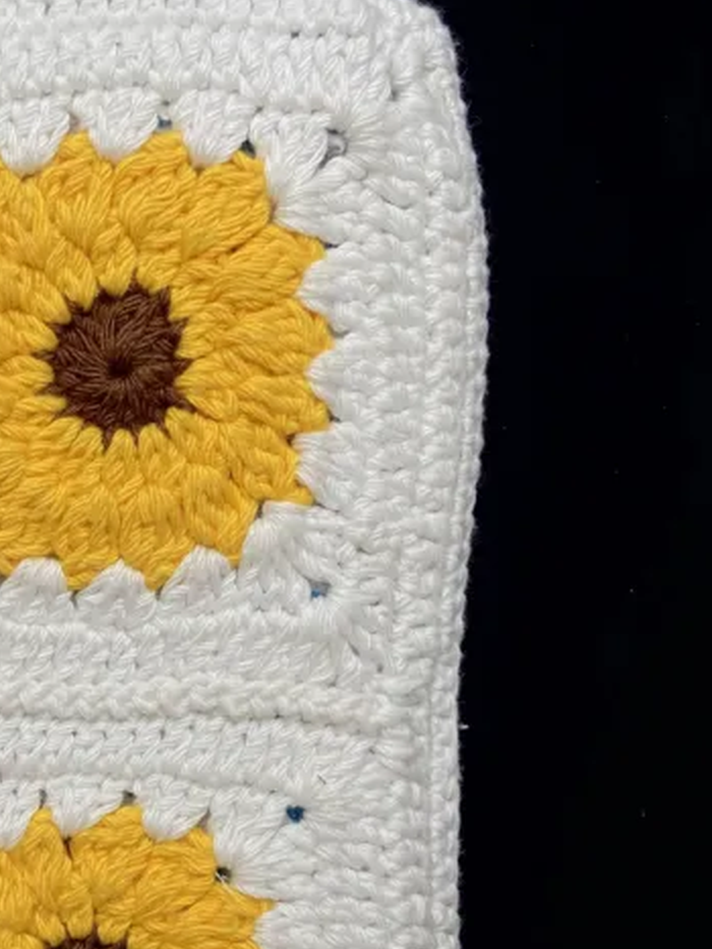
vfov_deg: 33.4
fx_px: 1564
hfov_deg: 24.5
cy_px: 667
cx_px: 10
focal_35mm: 57
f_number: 1.8
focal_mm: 4.25
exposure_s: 1/164
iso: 32
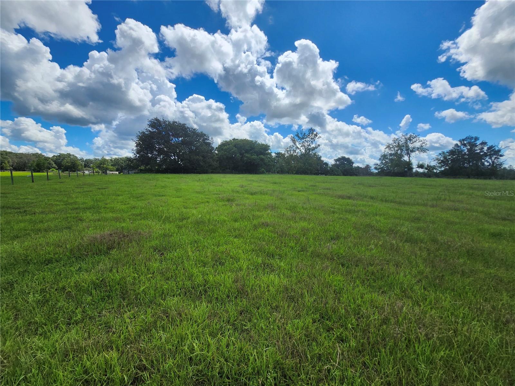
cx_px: 258
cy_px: 193
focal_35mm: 13
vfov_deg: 89.9
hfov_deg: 106.2
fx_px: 193
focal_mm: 1.74
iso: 40
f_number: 2.2
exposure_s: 1/2440
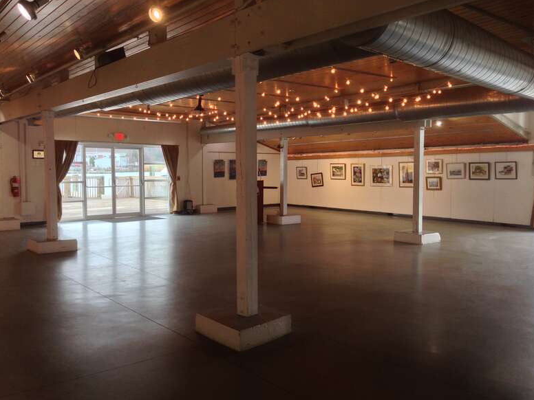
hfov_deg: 54.0
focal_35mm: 34
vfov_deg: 41.8
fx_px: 524
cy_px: 200
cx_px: 273
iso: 50
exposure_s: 1/40
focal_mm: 4.12
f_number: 2.4
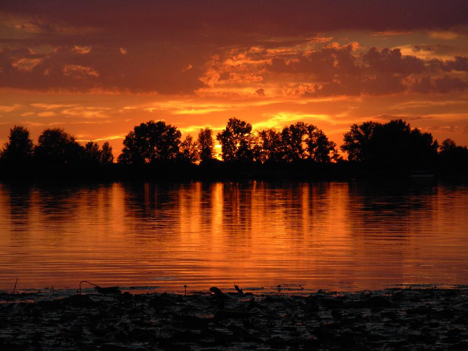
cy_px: 176
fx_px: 2569
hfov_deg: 10.4
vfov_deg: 7.8
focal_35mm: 190
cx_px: 234
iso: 50
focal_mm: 31.4
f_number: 5
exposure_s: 1/203
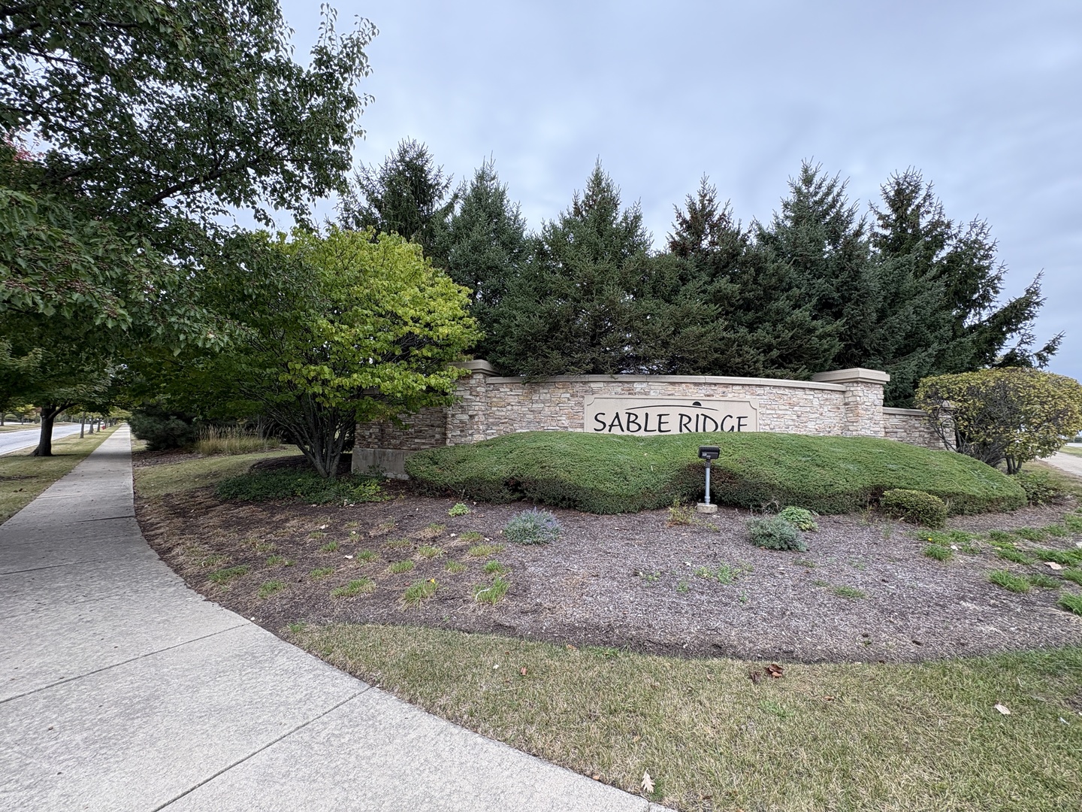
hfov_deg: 102.1
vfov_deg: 85.7
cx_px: 541
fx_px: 438
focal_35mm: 14
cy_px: 406
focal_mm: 2.22
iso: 64
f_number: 2.2
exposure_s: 1/146
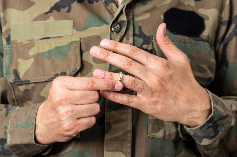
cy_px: 78
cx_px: 118
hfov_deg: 13.1
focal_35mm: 158
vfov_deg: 8.7
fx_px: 1036
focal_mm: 105
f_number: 5.6
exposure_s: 1/200
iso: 100
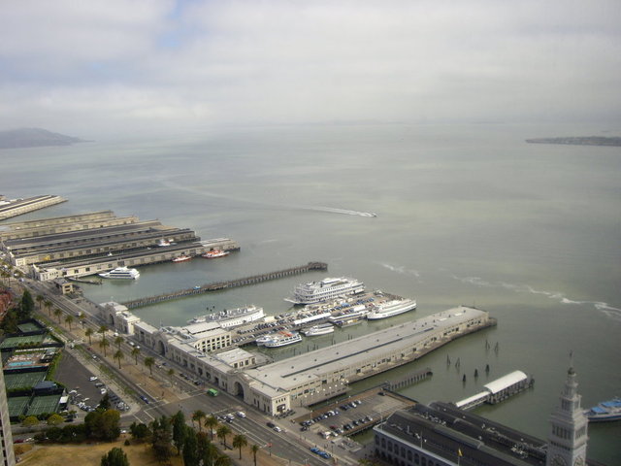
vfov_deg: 37.7
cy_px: 233
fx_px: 682
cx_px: 310
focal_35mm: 38
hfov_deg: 49.0
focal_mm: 6.2
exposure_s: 1/200
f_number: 4.3
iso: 50
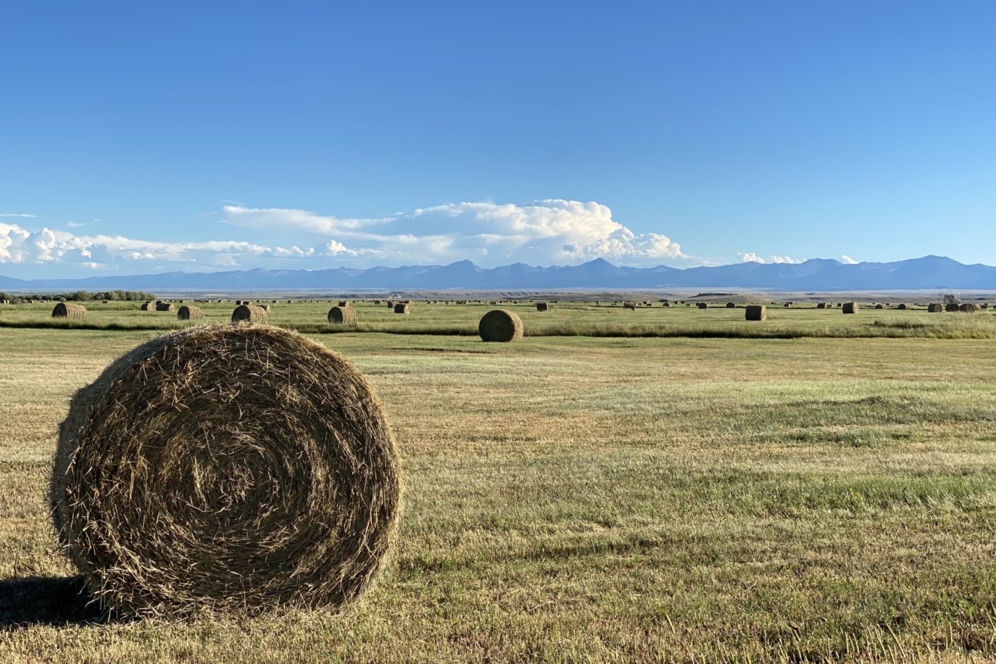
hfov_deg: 36.2
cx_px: 503
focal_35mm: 55
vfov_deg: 24.6
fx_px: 1522
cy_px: 324
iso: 20
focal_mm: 6
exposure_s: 1/1370
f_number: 2
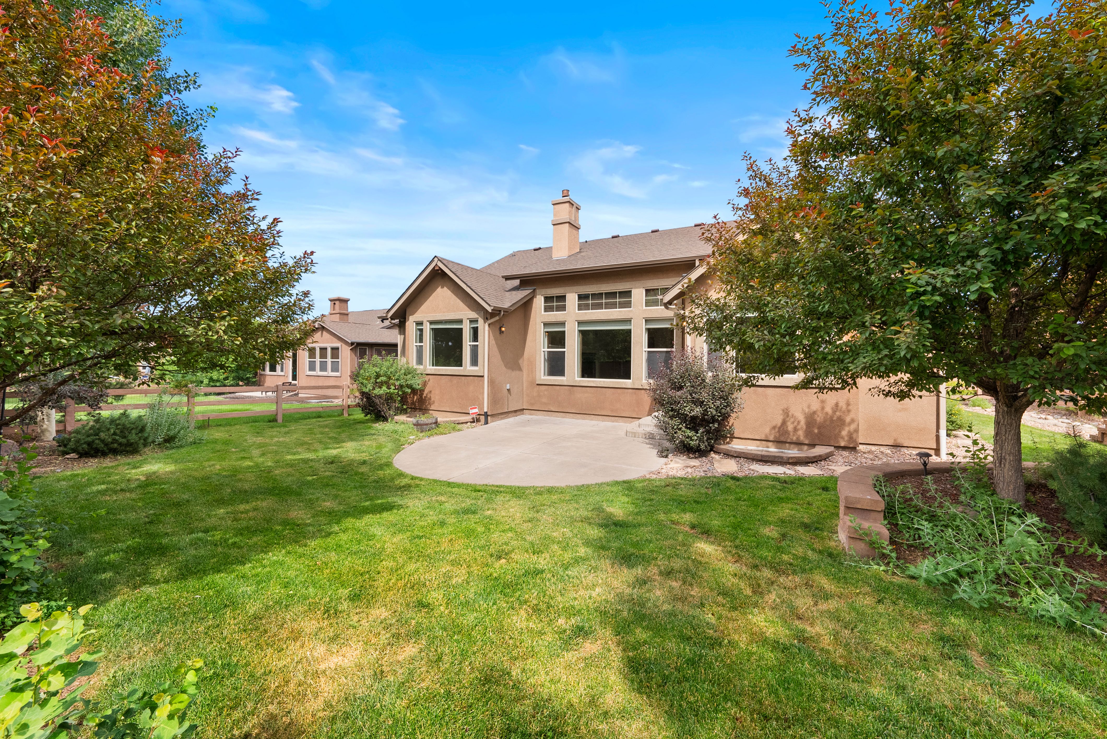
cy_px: 370
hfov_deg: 108.3
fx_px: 400
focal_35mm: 13
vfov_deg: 85.5
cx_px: 554
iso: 320
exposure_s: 1/125
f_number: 9
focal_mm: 13
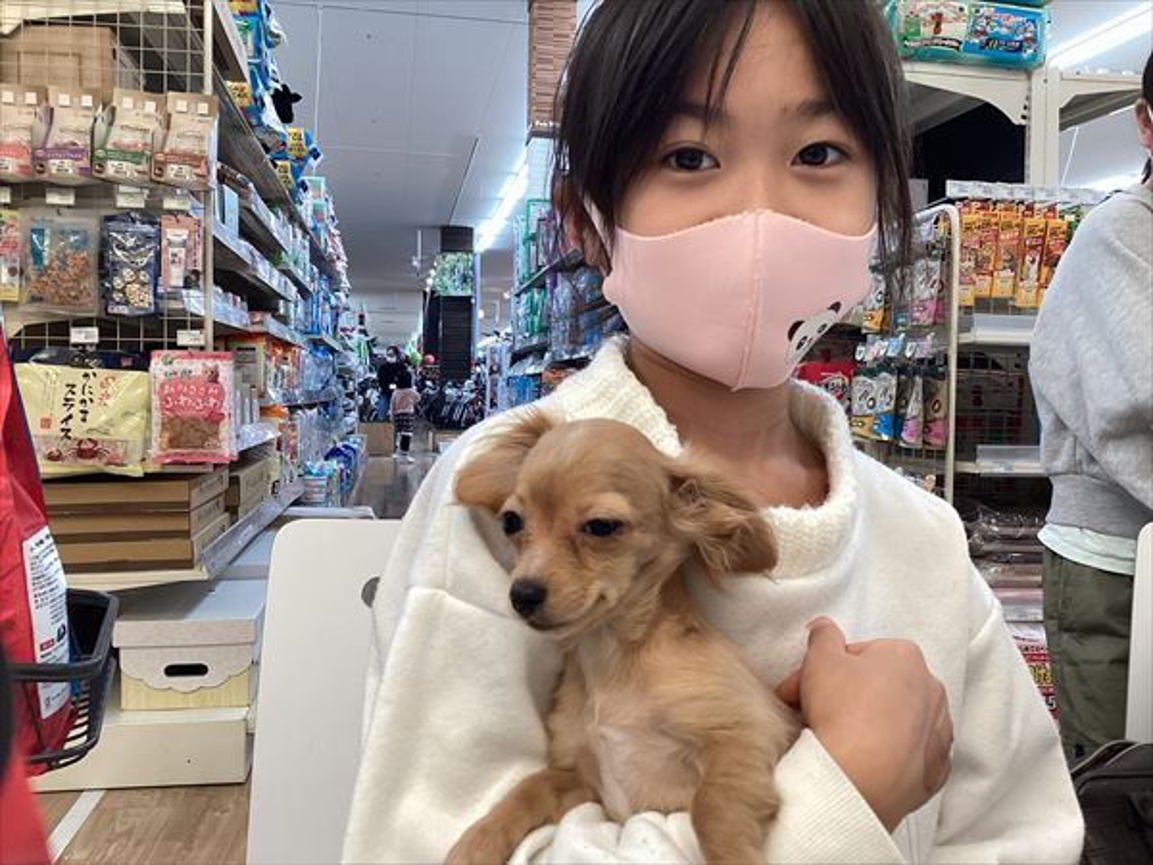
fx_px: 1033
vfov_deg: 45.4
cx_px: 576
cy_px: 432
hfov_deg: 58.4
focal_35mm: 31
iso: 80
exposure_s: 1/50
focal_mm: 3.3
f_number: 2.4
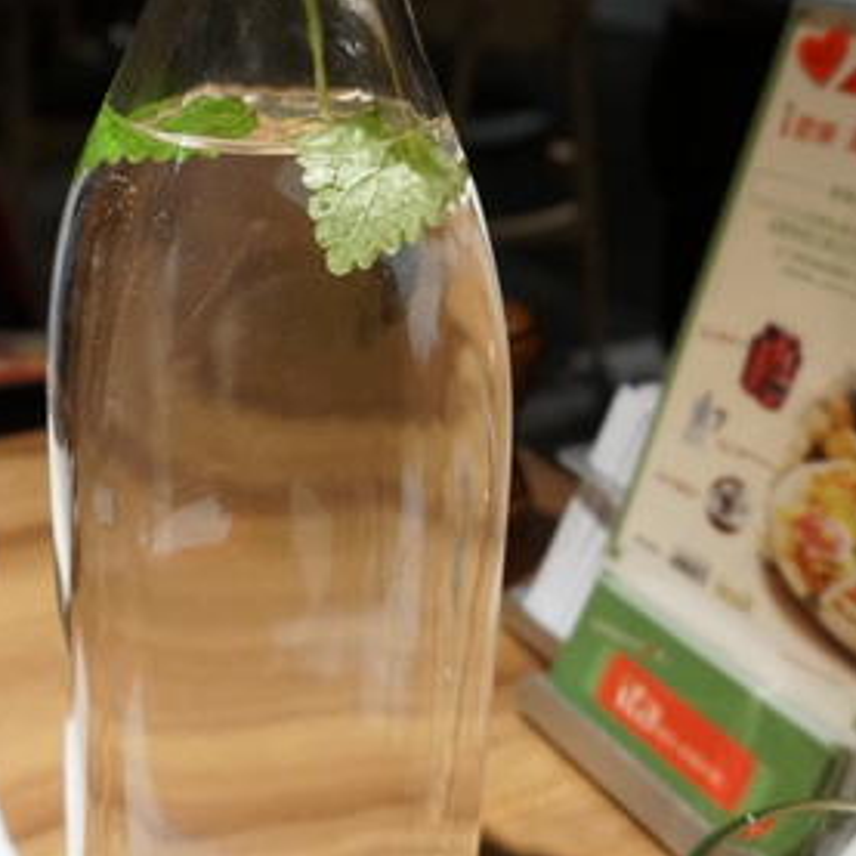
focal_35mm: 47
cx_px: 345
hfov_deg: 35.9
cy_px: 266
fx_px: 1315
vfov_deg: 35.6
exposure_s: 1/60
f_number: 4
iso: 1600
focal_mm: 16
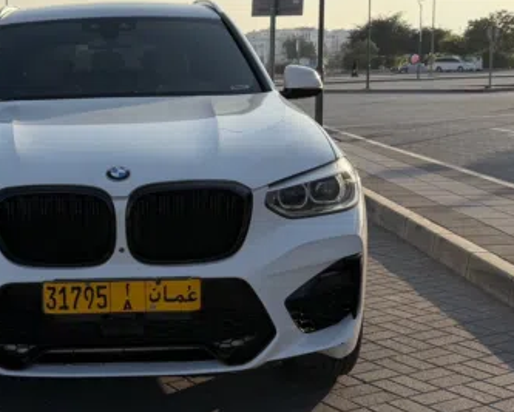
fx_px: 685
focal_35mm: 45
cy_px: 190
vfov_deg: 33.5
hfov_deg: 39.6
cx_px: 107
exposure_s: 1/5714
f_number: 1.78
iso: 80
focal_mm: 6.76
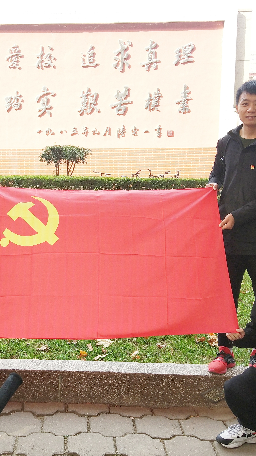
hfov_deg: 34.4
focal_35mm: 34
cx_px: 90
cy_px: 228
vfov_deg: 58.0
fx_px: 410
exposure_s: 1/121
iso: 100
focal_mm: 4.06
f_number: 2
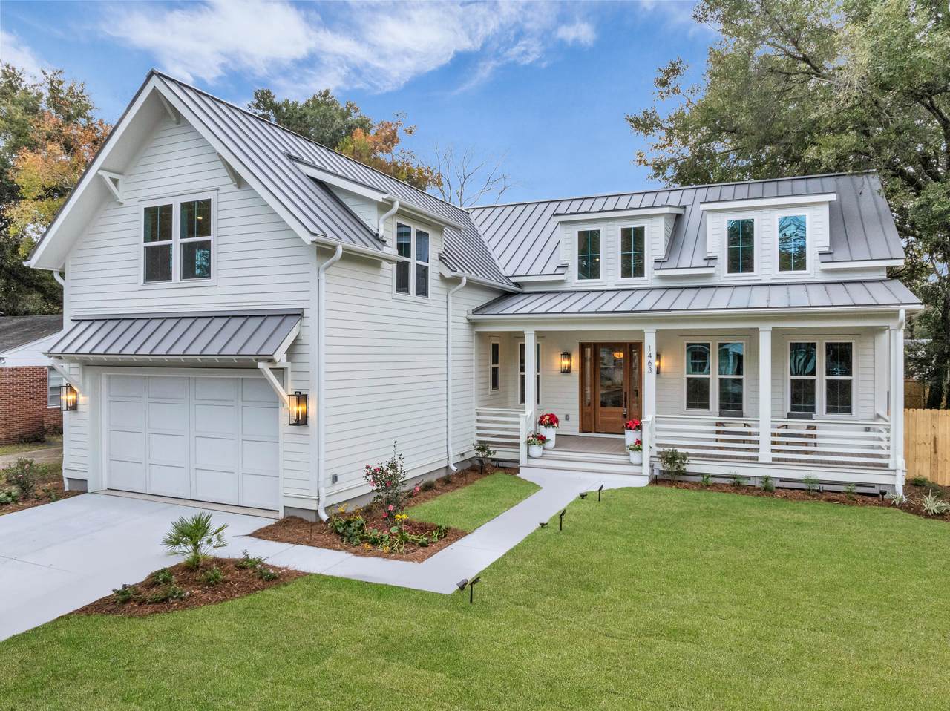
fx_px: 658
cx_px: 475
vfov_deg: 56.8
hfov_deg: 71.6
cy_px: 356
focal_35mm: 24
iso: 800
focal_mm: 12.29
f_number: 11
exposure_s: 1/120
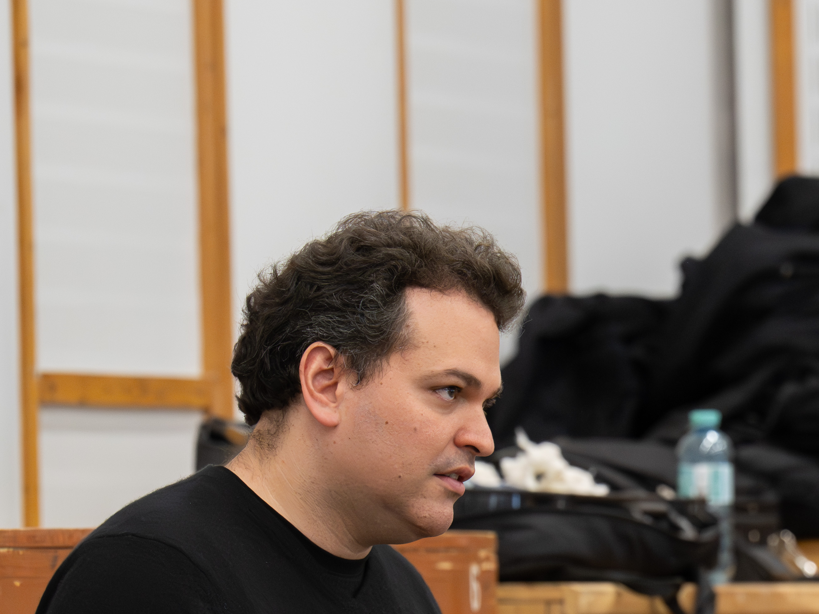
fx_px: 13202
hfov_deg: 3.5
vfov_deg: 2.7
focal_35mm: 558
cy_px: 760
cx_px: 927
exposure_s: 1/160
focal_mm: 185
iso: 4000
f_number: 5
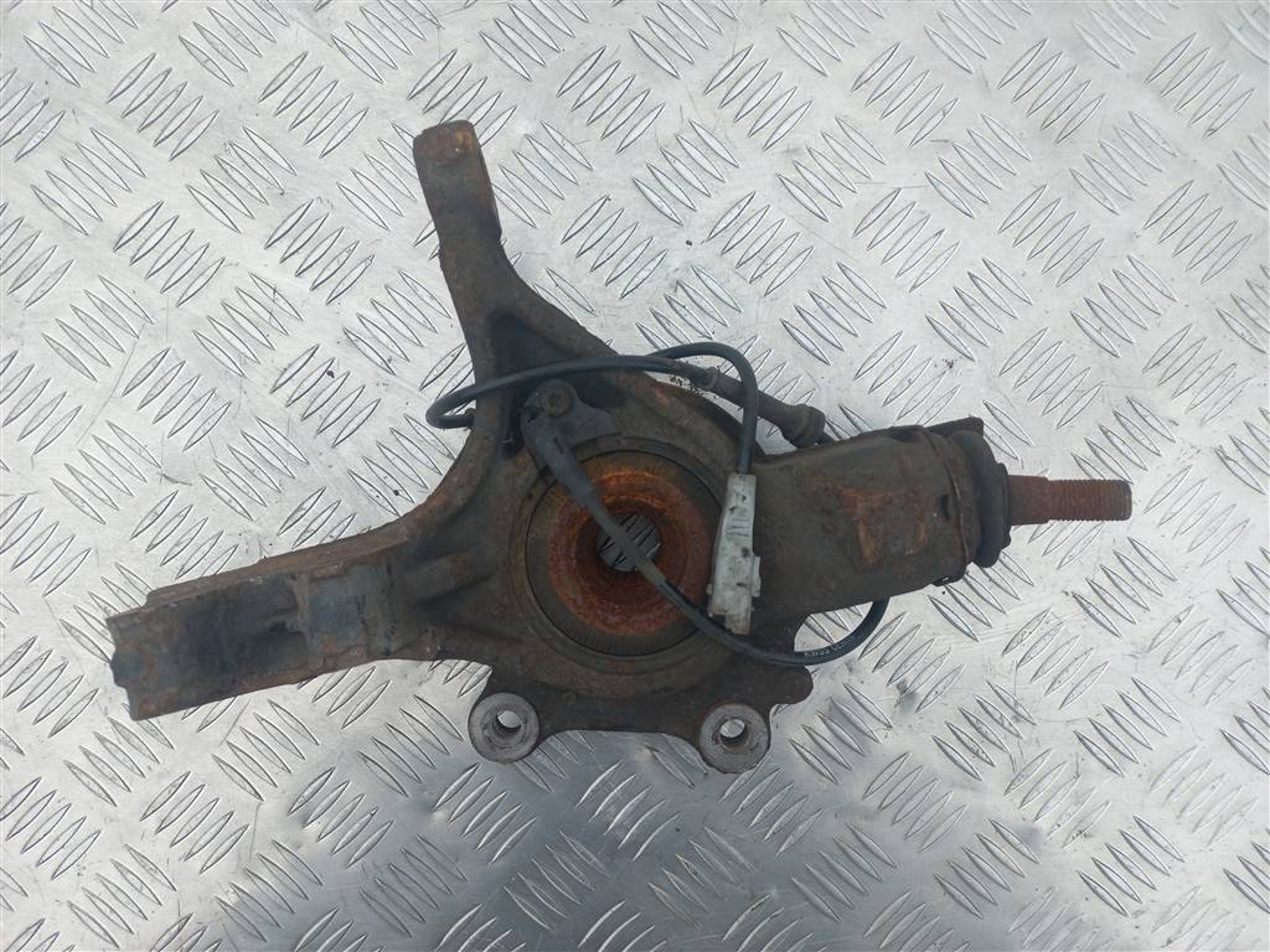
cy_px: 476
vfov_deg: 54.9
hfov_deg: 69.4
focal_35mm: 25
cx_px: 635
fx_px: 917
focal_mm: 4.6
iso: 25
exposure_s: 1/162
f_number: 1.8
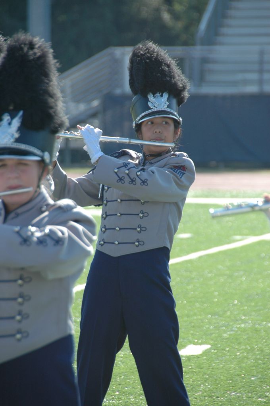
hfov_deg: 4.6
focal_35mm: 300
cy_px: 203
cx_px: 135
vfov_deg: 6.9
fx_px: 3384
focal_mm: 200
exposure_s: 1/400
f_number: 5.6
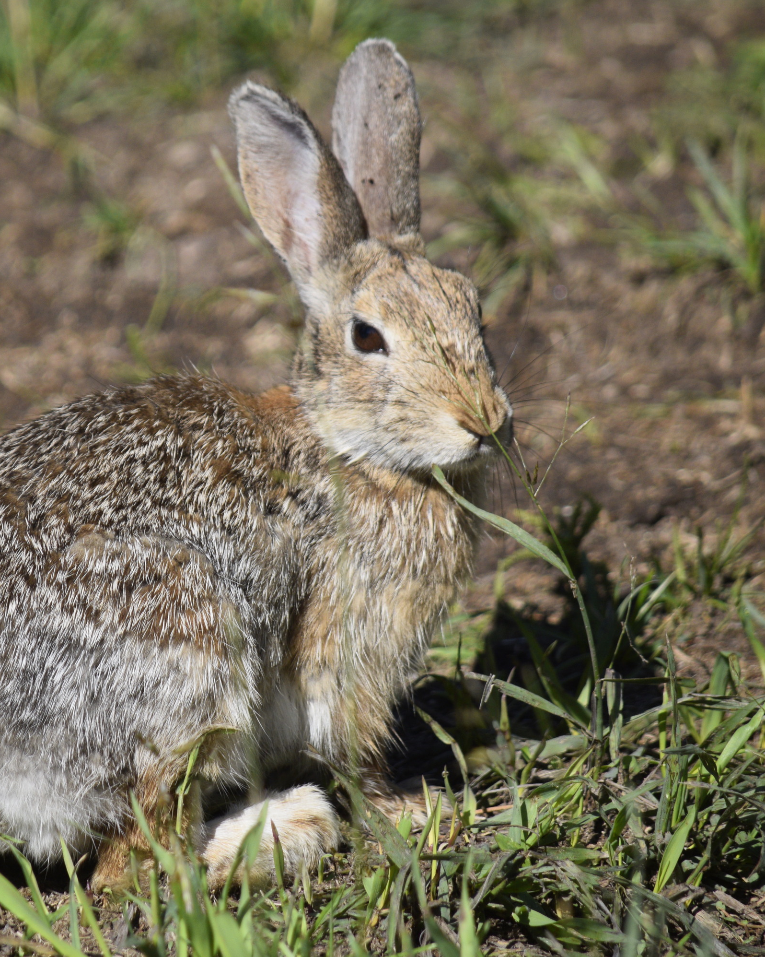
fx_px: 17971
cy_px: 478
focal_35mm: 635
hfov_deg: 2.4
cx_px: 147
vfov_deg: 3.0
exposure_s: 1/1600
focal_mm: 300
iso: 400
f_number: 6.3
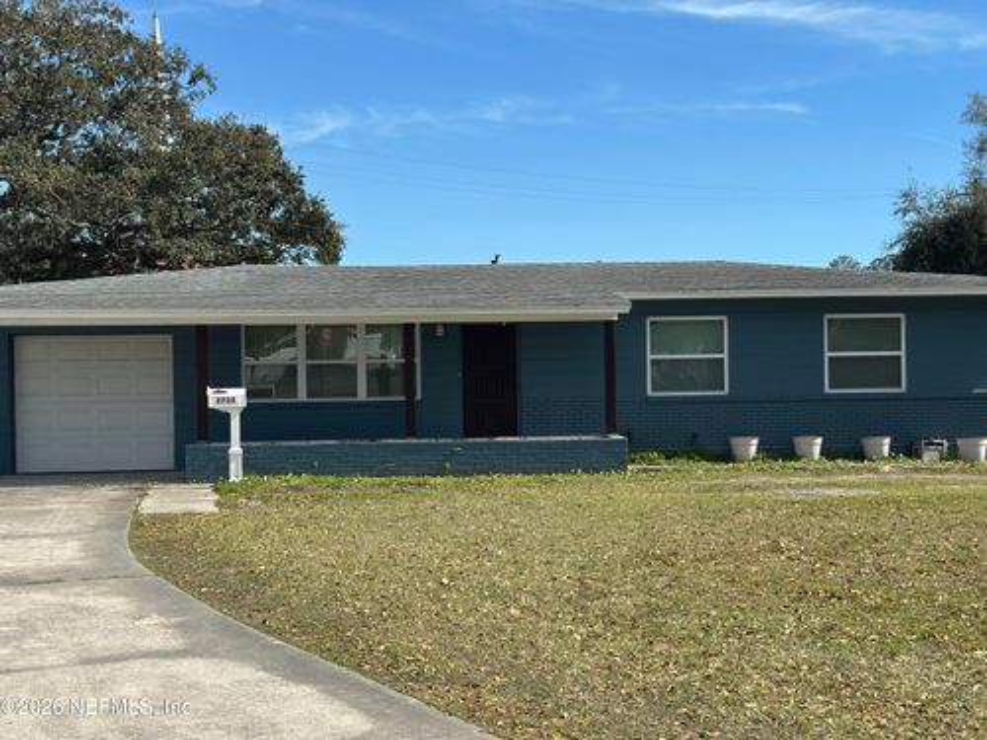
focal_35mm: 48
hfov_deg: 39.7
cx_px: 494
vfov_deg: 30.3
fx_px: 1369
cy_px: 370
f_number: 1.78
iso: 100
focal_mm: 6.86
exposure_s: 1/4785
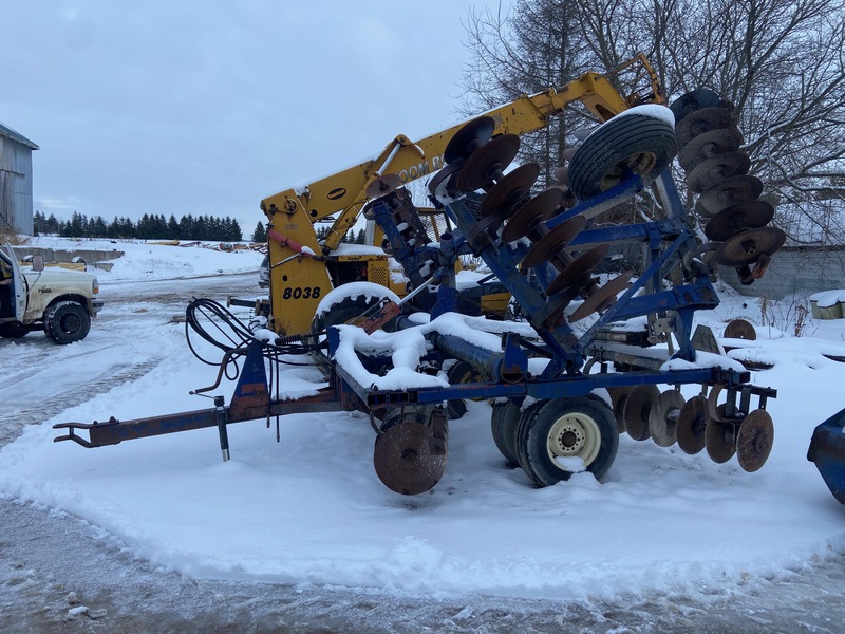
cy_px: 317
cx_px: 422
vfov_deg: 53.1
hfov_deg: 67.3
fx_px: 635
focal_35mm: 26
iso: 32
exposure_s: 1/1063
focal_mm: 4.25
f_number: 1.8
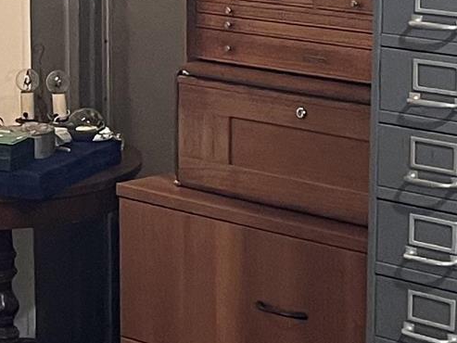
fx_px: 2139
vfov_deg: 9.1
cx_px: -107
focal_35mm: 162
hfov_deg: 11.9
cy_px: 60
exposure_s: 1/60
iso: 160
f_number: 1.6
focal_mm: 5.1
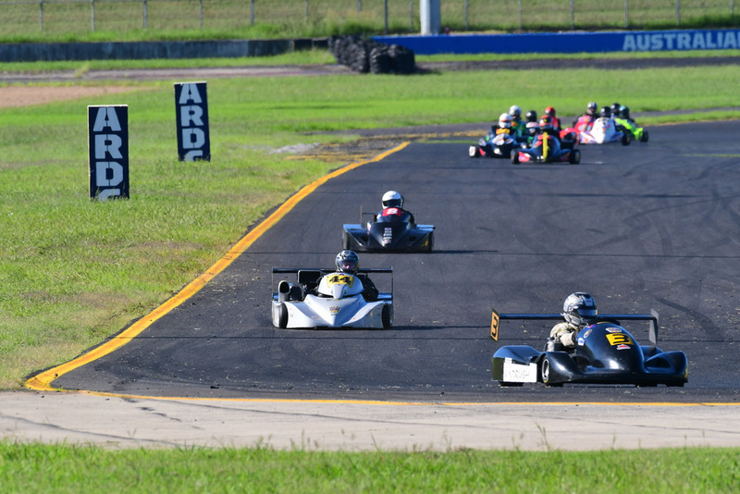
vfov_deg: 1.9
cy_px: 247
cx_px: 370
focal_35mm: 720
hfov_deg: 2.9
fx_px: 14805
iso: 500
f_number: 10
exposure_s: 1/640
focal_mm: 480
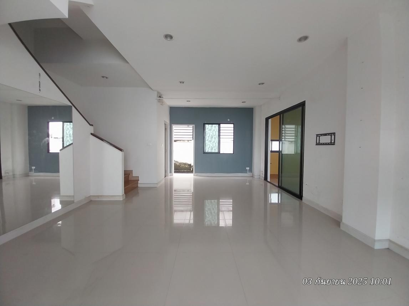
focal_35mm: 13
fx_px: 154
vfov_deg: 89.9
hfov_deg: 106.2
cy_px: 153
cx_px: 204
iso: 64
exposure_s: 1/50
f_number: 2.2
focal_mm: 1.3
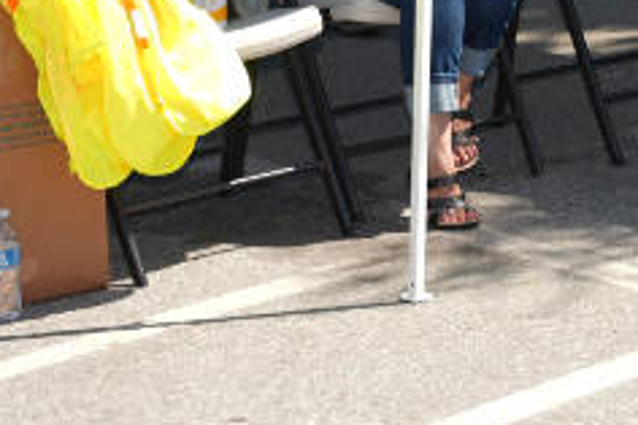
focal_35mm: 177
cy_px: -276
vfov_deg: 7.6
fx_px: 3127
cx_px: 1071
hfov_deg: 11.0
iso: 50
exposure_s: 1/250
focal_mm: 34.7
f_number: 4.5
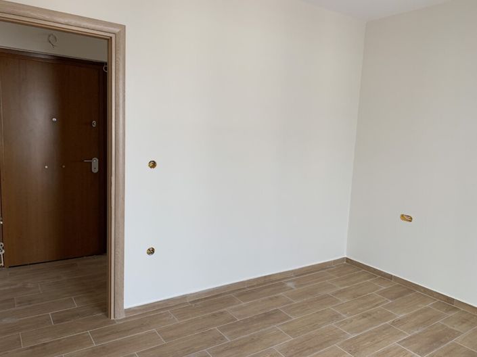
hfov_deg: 67.3
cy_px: 178
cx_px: 238
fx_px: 358
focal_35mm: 26
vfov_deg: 53.0
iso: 80
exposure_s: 1/121
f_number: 1.8
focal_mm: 4.25
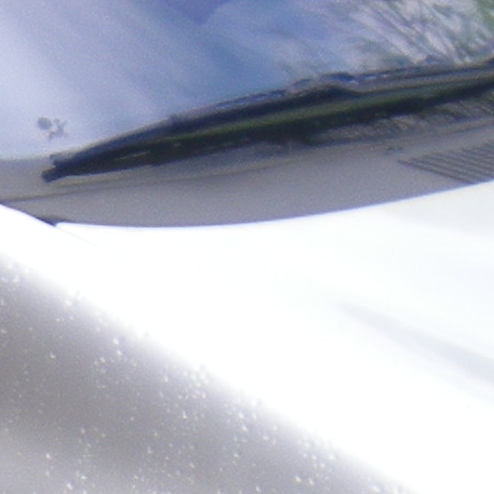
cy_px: 566
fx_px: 3649
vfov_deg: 7.7
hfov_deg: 7.6
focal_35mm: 226
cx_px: -254
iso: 50
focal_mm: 6.3
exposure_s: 1/208
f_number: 3.1
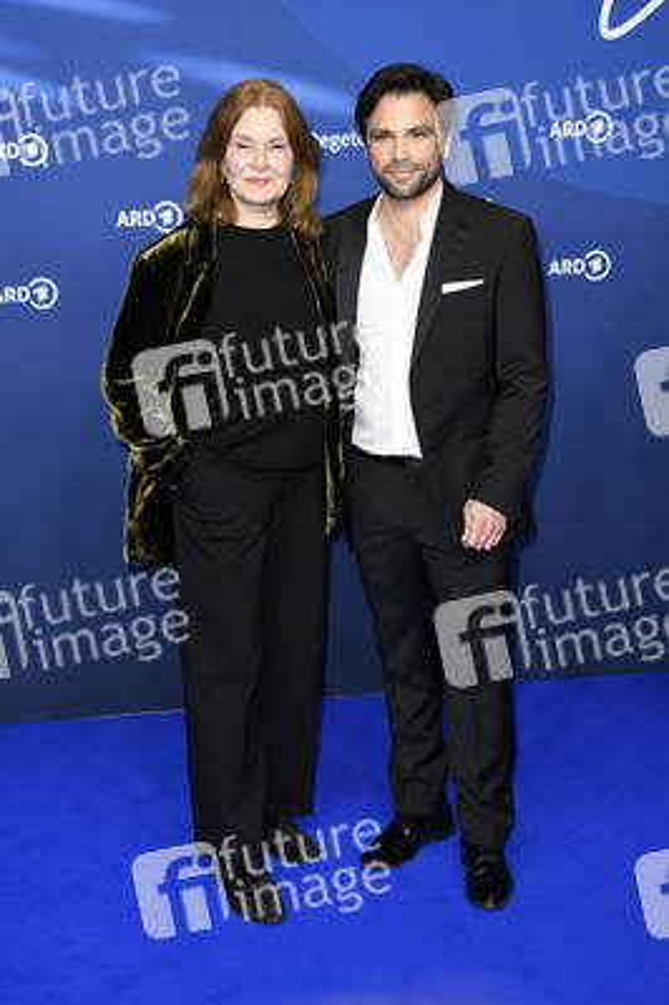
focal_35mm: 62
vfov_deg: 32.4
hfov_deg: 21.9
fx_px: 1731
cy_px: 502
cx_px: 334
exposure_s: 1/320
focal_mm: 62
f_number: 4
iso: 800
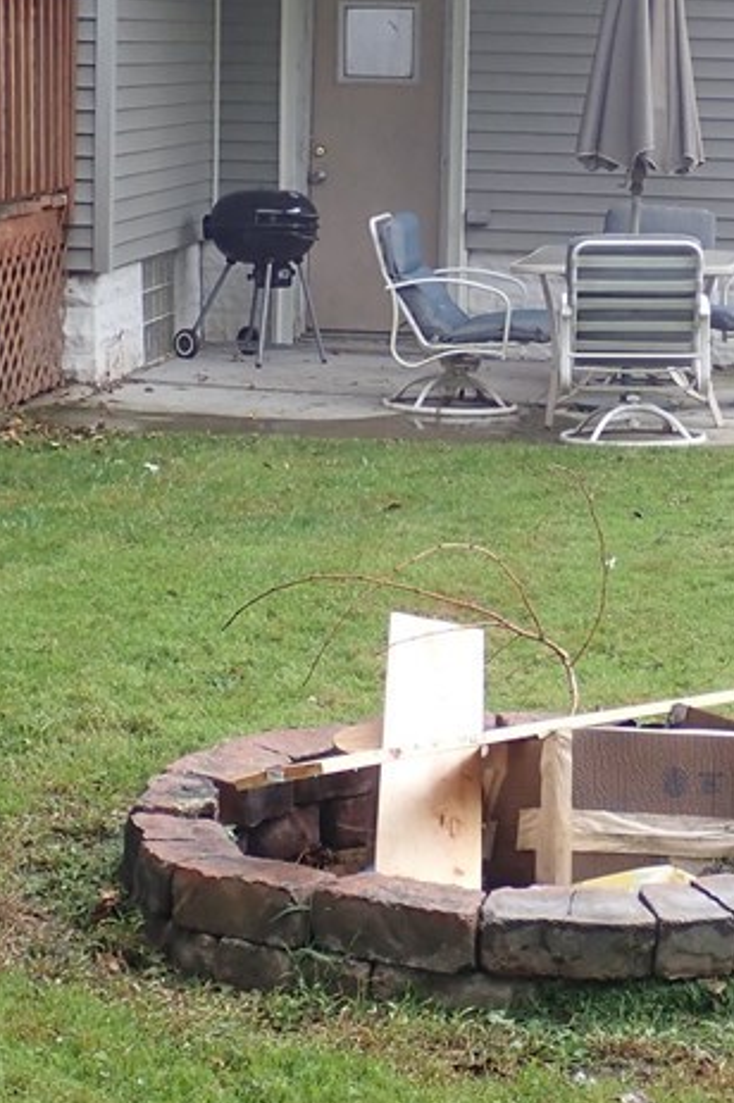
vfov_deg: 20.6
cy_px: 476
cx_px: 434
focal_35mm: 99
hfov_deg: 13.8
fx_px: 3032
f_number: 2.9
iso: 200
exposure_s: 1/60
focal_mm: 7.86
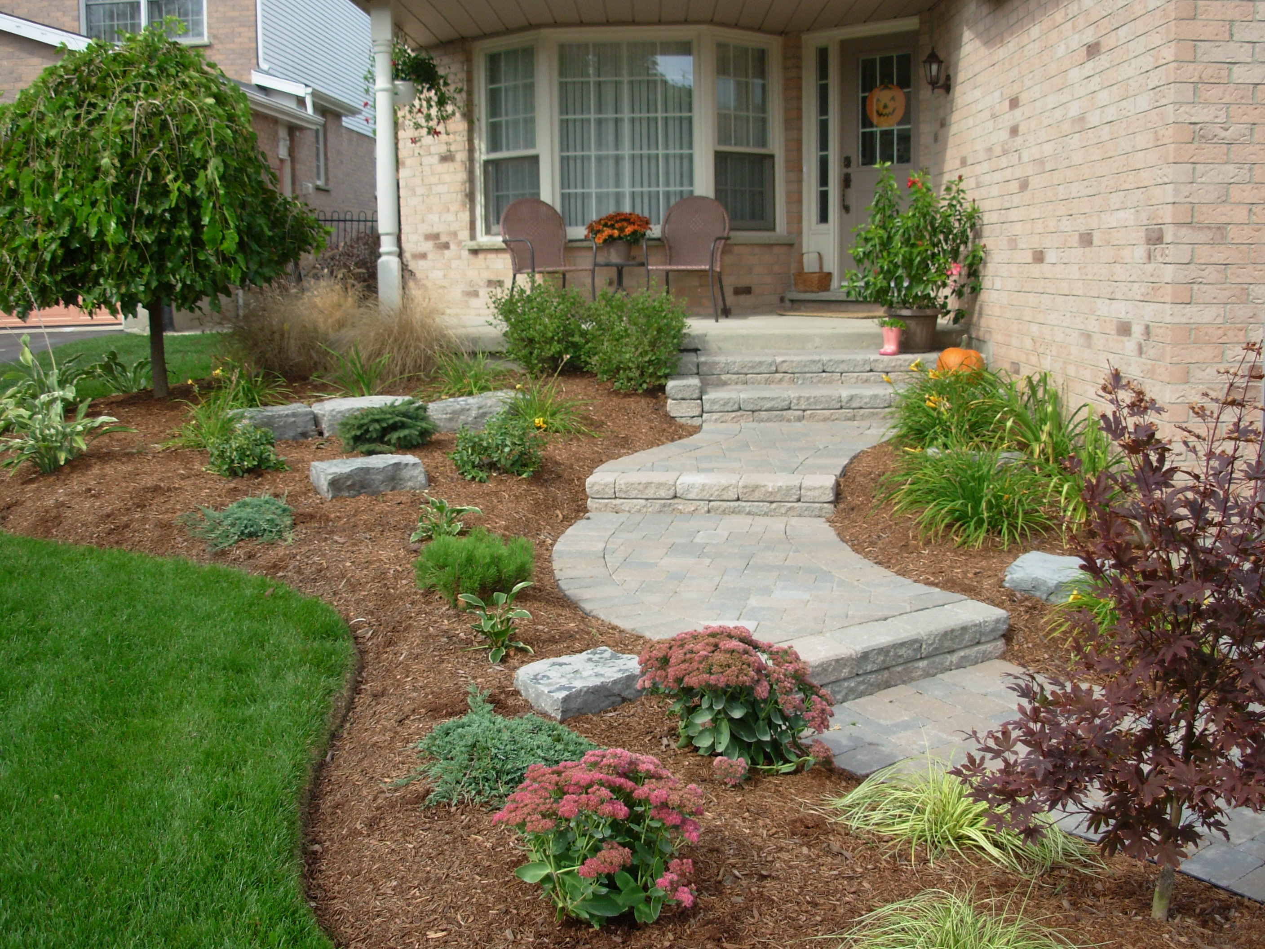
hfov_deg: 49.0
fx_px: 1389
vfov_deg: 37.7
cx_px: 632
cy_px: 474
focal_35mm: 38
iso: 50
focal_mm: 6.3
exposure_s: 1/592
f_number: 2.9
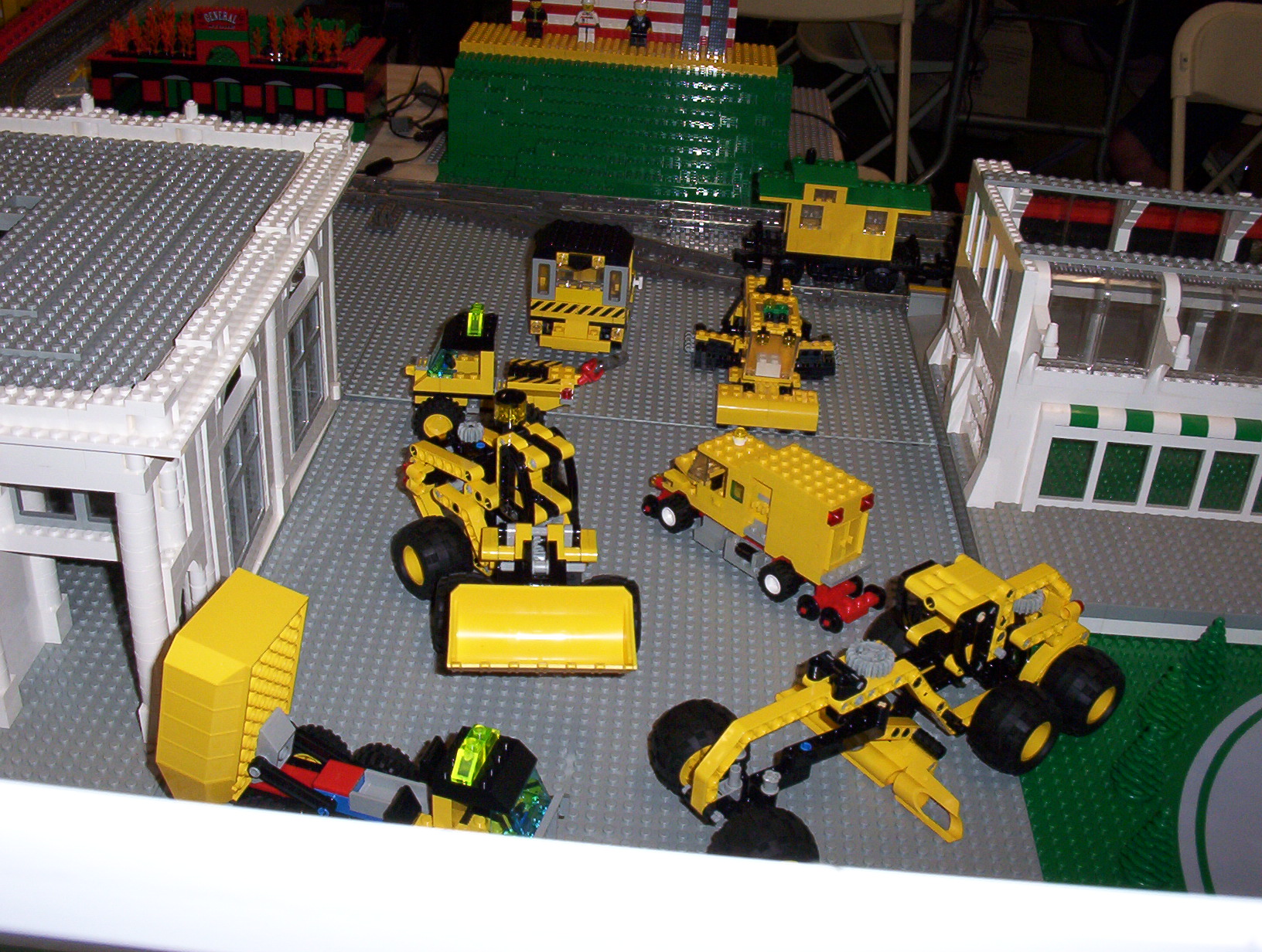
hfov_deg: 47.8
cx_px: 631
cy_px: 476
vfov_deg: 37.0
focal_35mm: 39
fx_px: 1425
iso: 140
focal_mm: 6
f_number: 4.5
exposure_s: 1/30
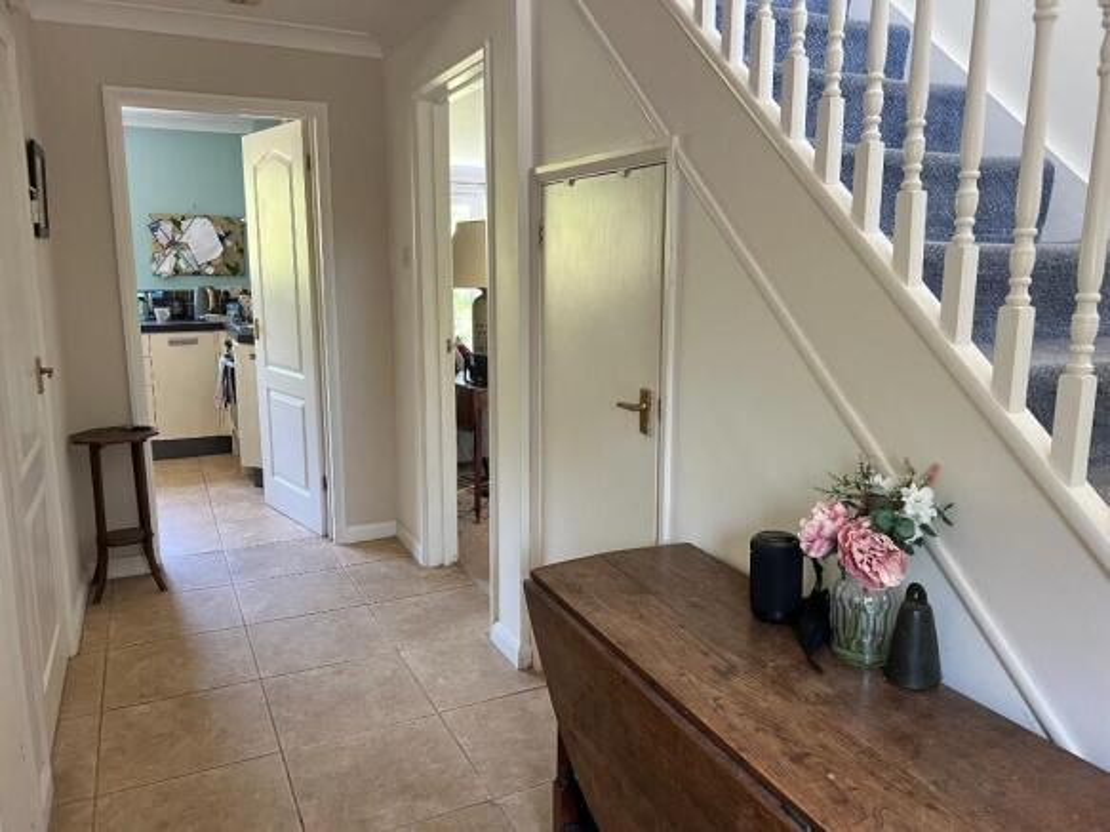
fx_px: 834
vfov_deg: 53.0
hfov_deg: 67.3
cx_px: 555
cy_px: 416
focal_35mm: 26
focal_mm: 5.7
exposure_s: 1/60
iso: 200
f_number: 1.5
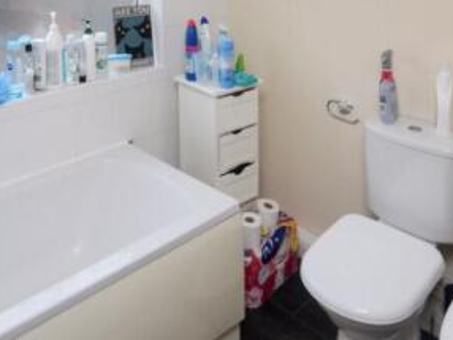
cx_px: 183
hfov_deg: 54.9
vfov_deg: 41.1
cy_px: 66
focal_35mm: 33
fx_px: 432
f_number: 3.5
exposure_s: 1/200
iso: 400
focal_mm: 10
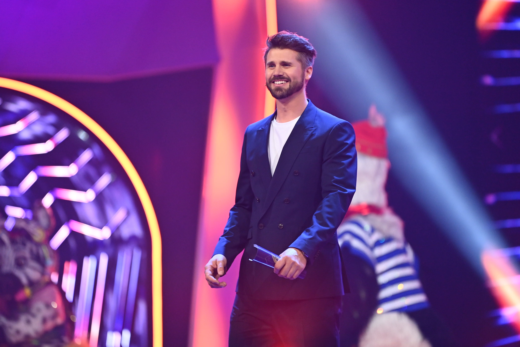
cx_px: 260
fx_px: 2672
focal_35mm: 185
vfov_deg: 7.4
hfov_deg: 11.1
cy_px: 174
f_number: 2.8
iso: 3200
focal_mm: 185
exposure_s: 1/500
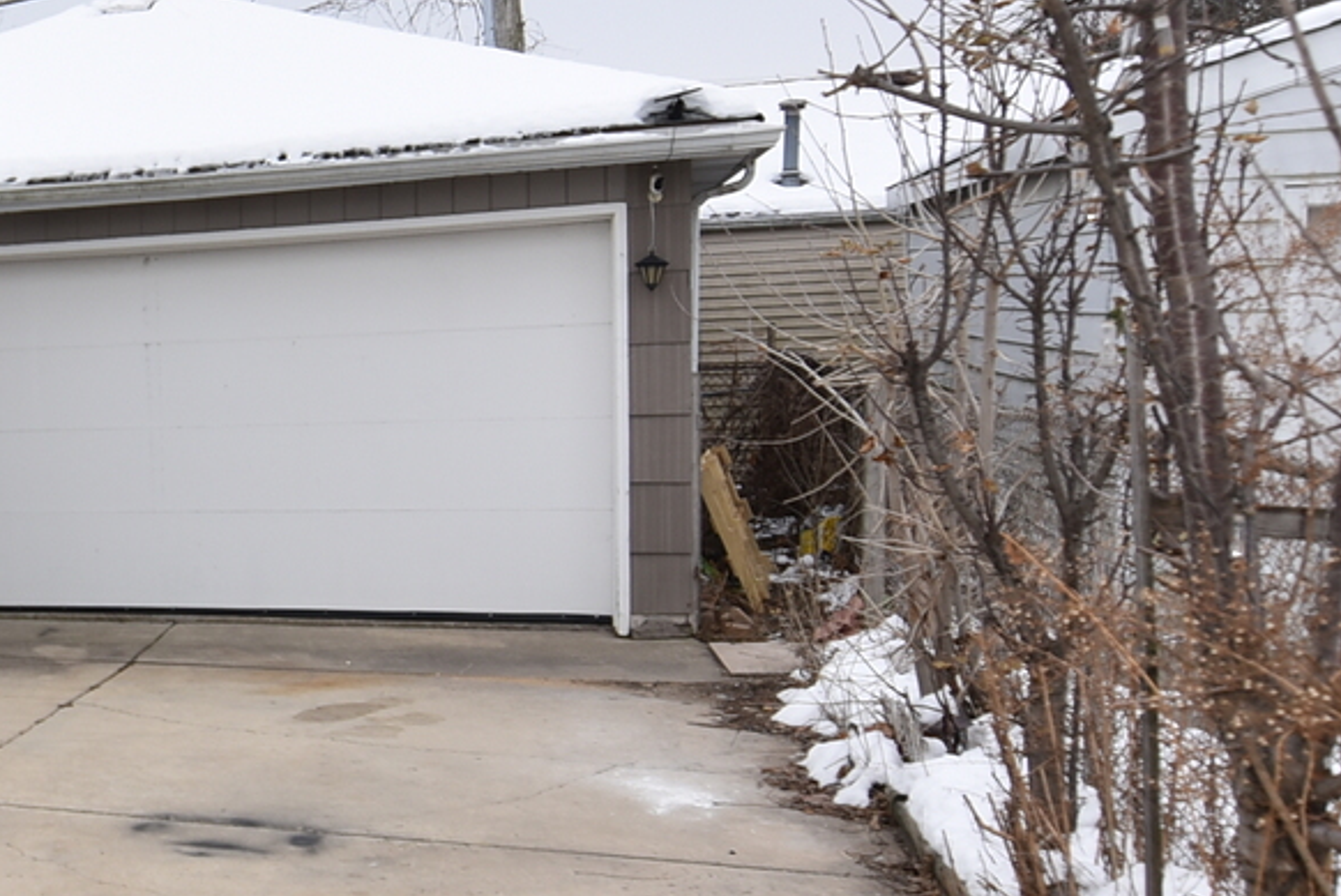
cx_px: -242
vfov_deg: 27.0
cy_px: 488
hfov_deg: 32.9
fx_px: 1864
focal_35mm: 50
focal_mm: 12
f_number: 5
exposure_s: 1/250
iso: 100
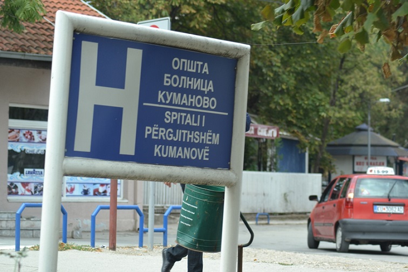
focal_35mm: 105
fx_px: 1190
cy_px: 136
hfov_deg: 19.5
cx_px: 204
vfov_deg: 13.0
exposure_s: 1/200
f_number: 5
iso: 200
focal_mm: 70
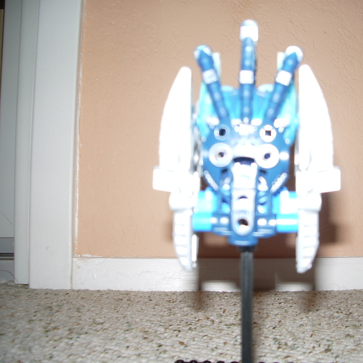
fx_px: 498
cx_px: 239
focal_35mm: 42
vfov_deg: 40.0
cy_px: 180
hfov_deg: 39.6
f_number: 2.6
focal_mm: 5.8
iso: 50
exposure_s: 1/40
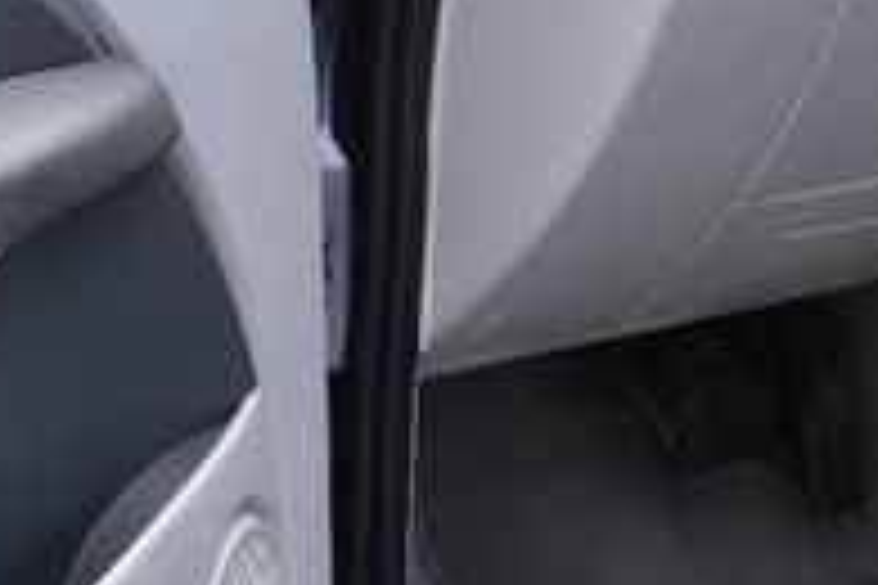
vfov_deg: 10.3
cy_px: 124
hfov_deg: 15.3
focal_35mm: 133
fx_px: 3235
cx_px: 801
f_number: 9
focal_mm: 27
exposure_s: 1/100
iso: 400
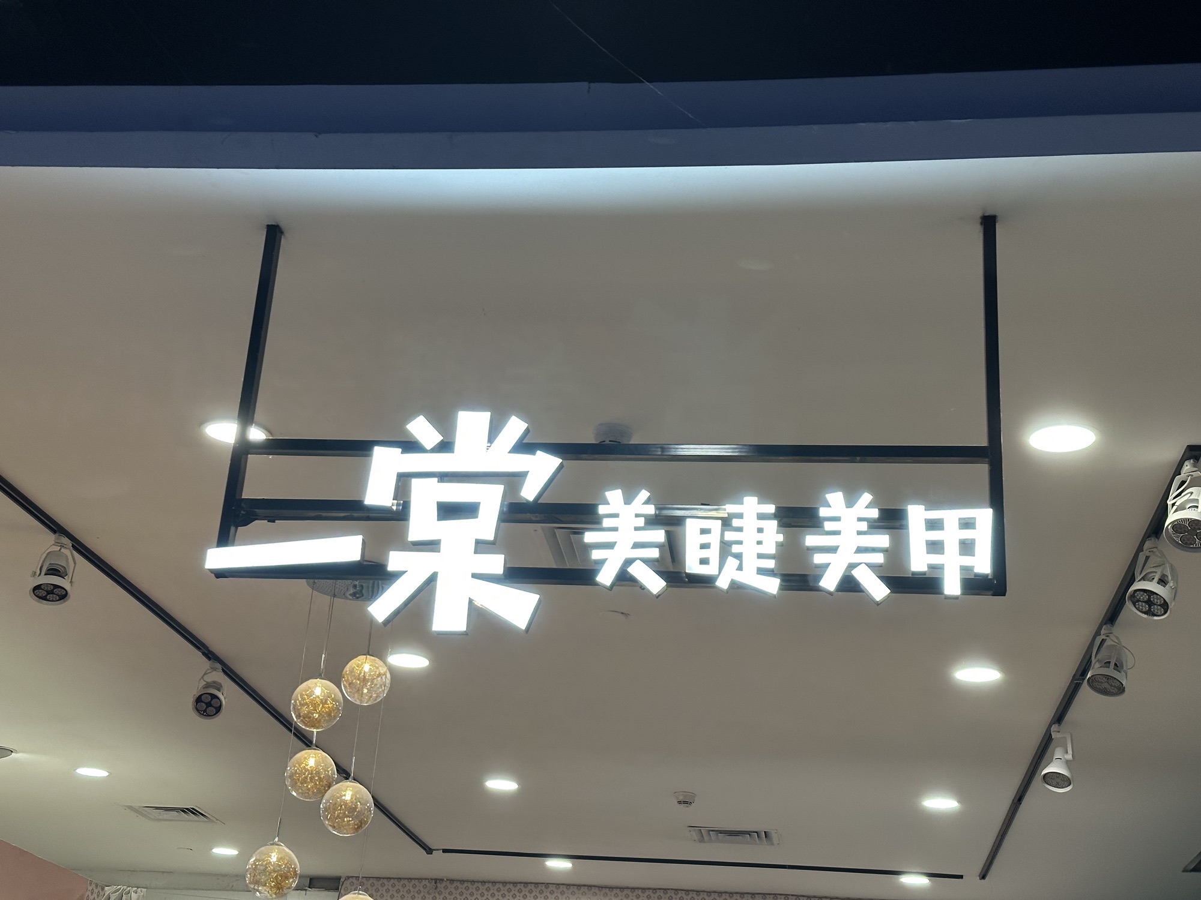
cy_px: 450
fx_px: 1665
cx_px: 600
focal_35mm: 48
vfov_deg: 30.3
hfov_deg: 39.7
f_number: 1.78
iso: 160
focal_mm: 6.86
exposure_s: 1/100
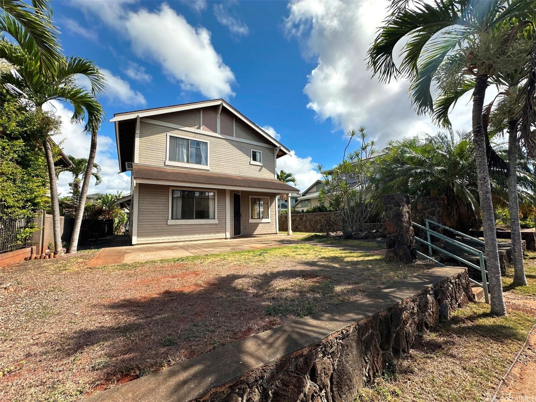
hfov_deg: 102.1
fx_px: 217
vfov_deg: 85.7
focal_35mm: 14
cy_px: 201
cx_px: 268
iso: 40
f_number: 2.2
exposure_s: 1/1416
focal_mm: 2.22
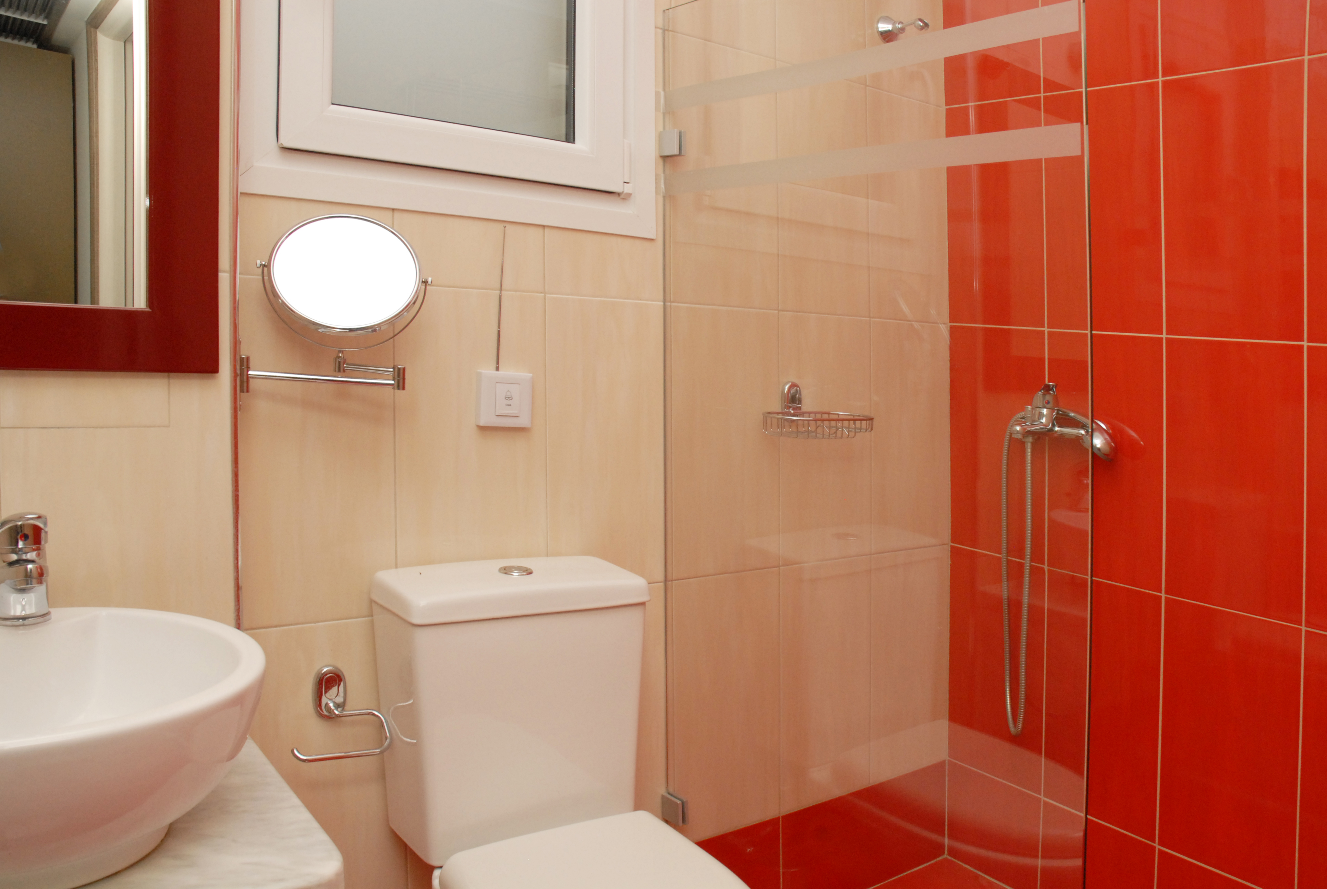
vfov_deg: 48.0
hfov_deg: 67.3
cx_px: 664
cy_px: 444
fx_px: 996
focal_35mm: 27
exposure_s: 1/125
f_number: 10
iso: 640
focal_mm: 18
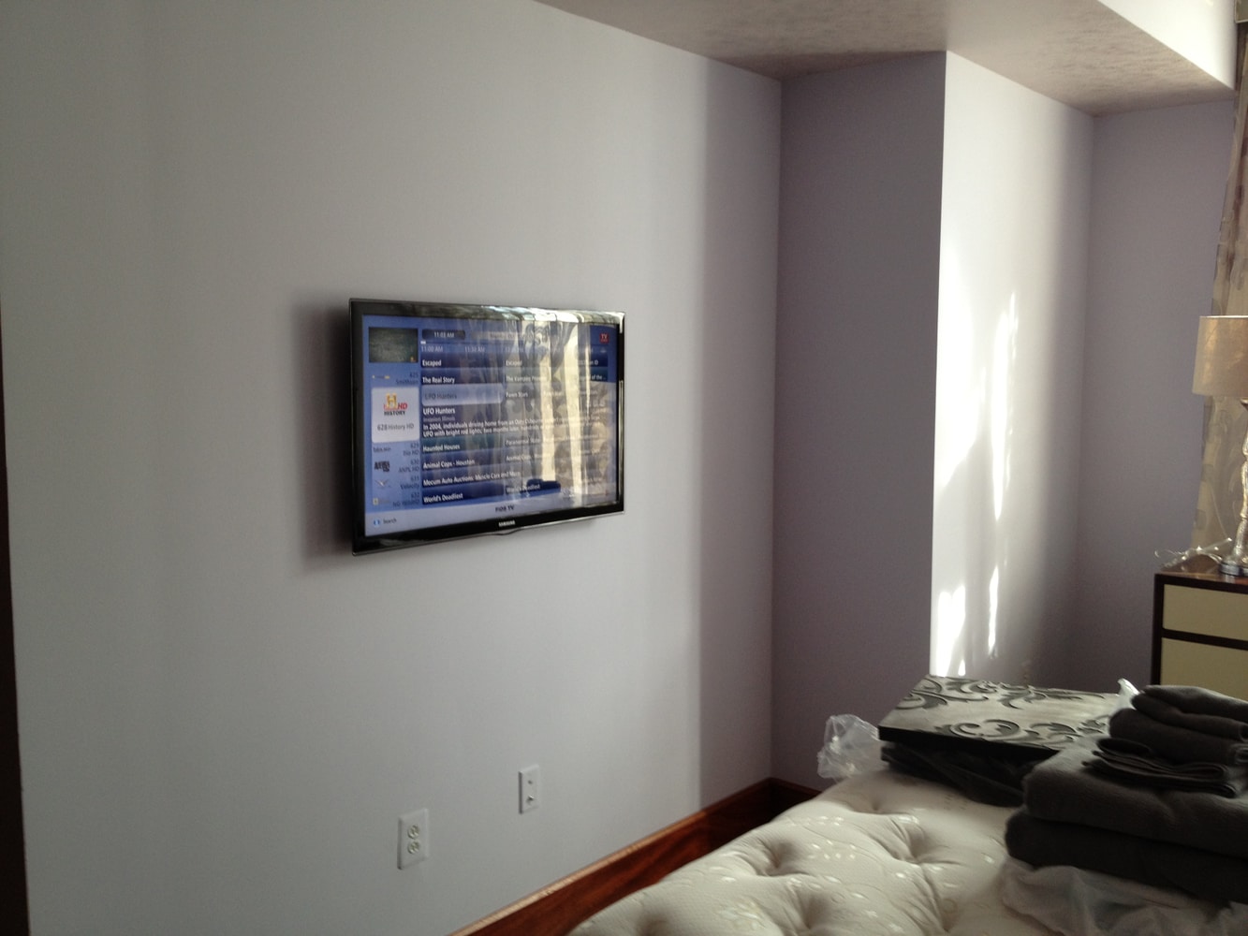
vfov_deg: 40.7
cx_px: 624
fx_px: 1262
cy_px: 468
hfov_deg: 52.6
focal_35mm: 35
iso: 64
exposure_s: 1/30
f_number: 2.4
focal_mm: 4.28
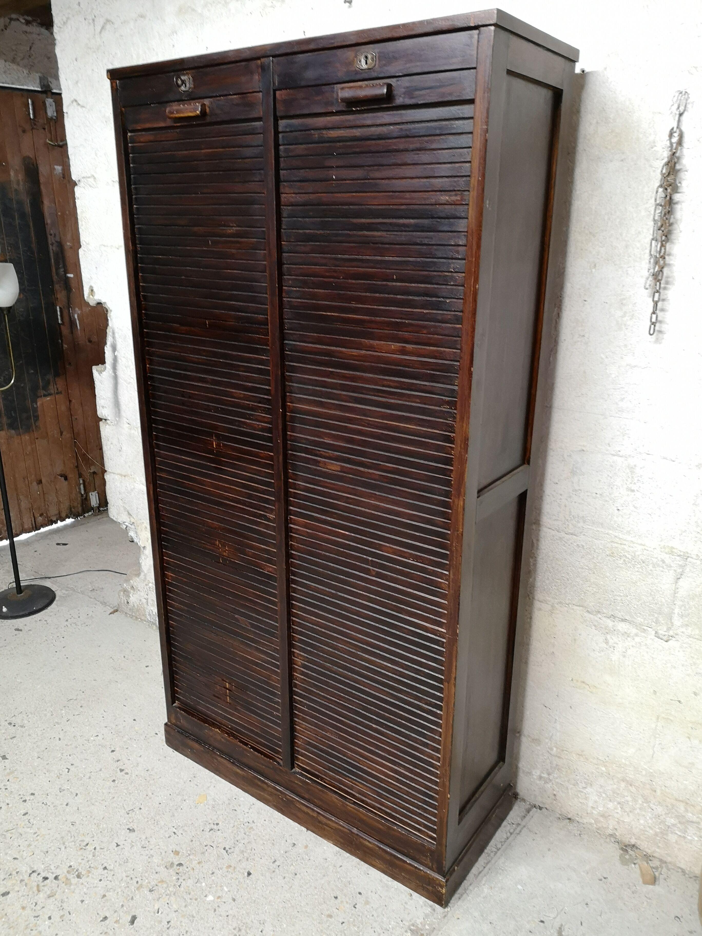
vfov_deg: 65.3
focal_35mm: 27
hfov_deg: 51.4
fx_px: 730
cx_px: 351
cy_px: 468
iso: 500
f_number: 1.8
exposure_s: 1/25
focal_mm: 5.58
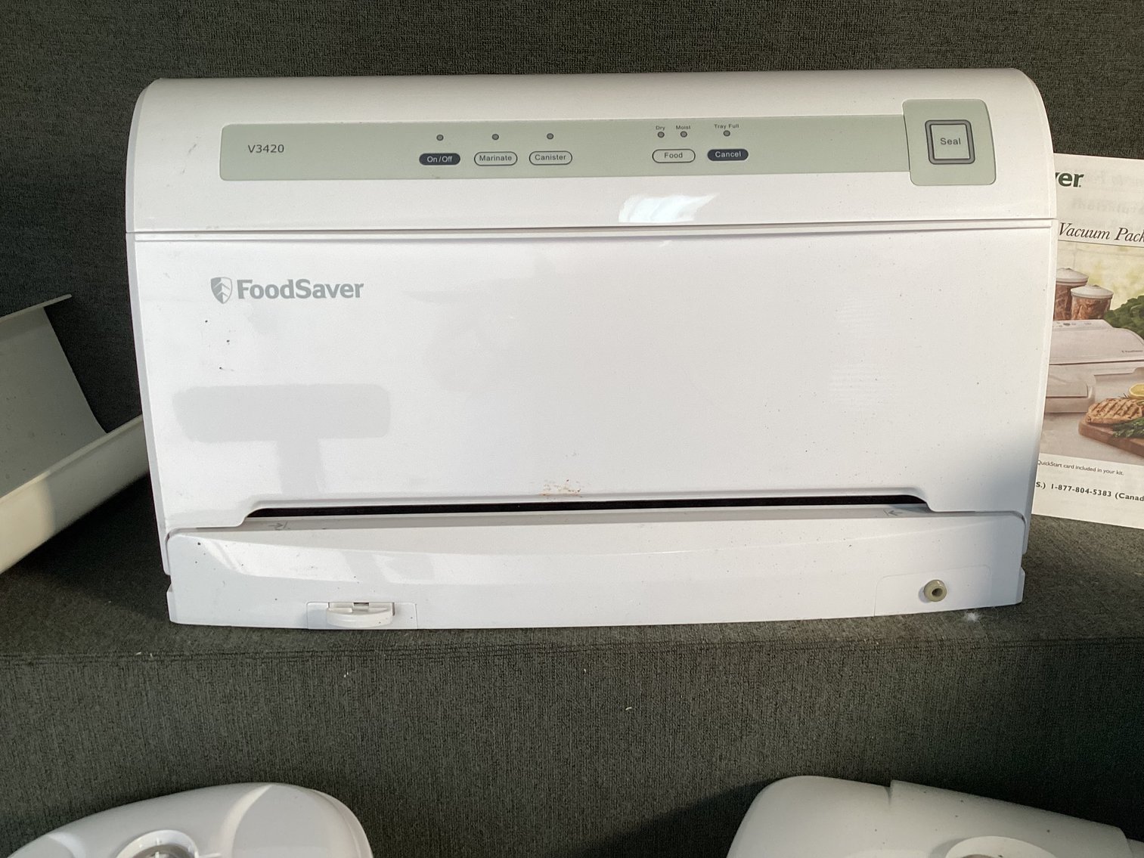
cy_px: 429
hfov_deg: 58.3
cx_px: 572
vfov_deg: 45.4
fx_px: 1025
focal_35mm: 31
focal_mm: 3.3
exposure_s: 1/120
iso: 100
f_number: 2.4
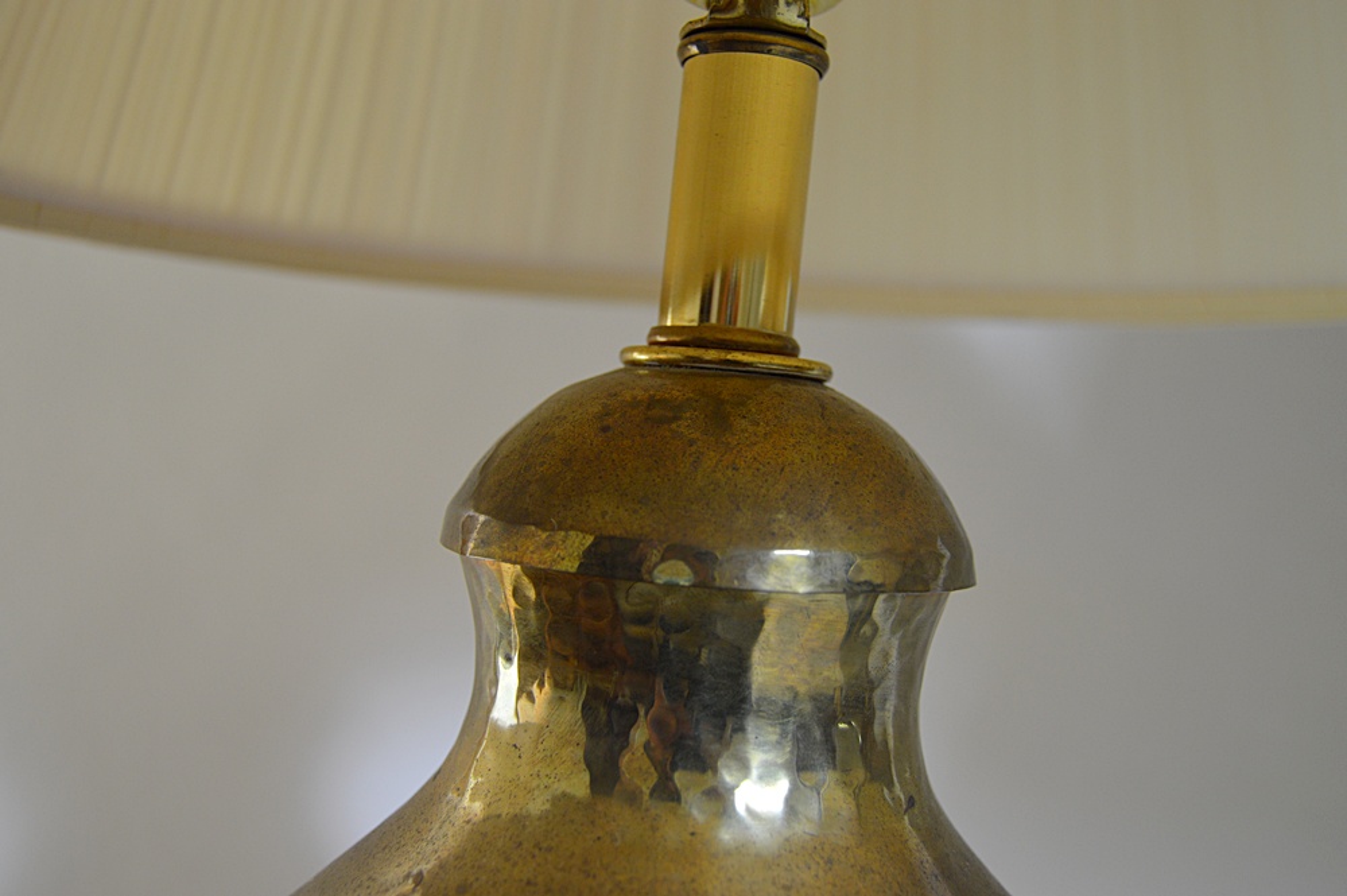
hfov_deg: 49.6
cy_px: 448
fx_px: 1458
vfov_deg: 34.2
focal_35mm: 39
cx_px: 674
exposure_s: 1/60
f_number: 4
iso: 400
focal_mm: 26
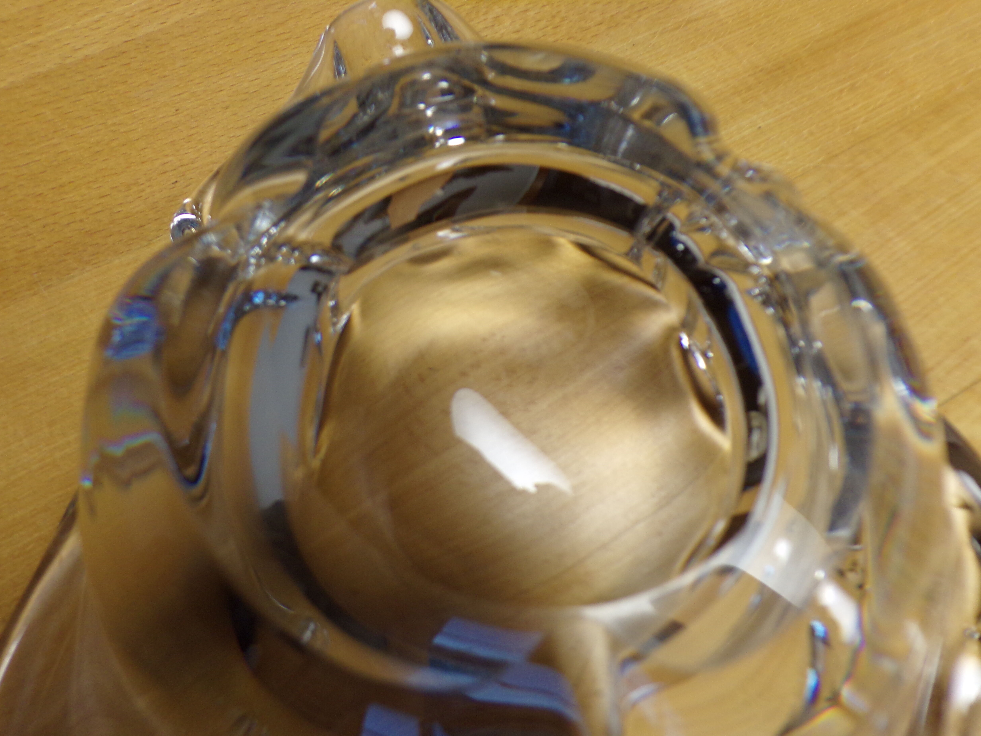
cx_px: 492
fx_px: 708
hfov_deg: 69.4
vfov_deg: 54.9
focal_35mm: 25
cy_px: 382
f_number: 3
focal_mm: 4.3
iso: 158
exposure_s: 1/60
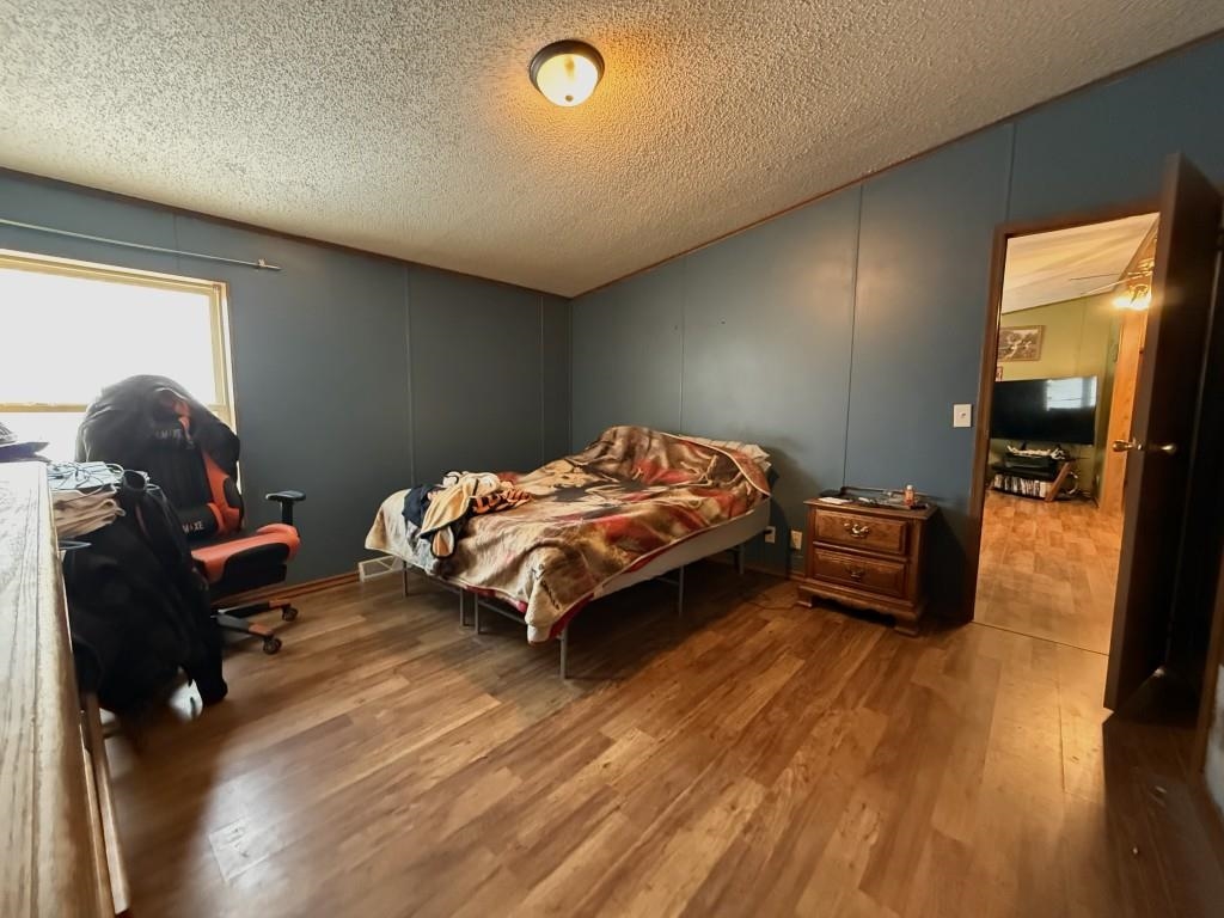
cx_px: 612
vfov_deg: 85.7
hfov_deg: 102.1
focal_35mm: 14
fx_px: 495
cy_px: 459
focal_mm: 2.22
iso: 1250
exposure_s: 1/60
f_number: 2.2
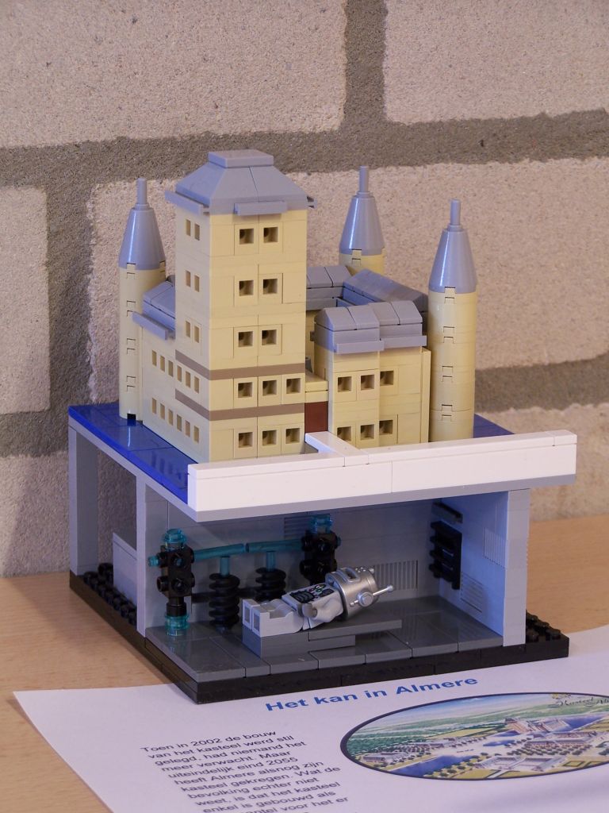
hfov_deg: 14.1
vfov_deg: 18.7
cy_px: 406
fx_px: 2463
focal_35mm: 105
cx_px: 304
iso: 80
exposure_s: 1/4
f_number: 3.2
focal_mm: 17.5
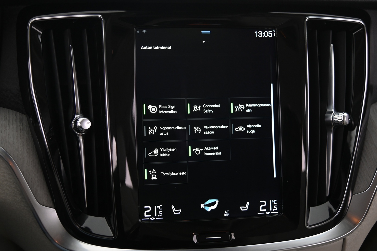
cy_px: 126
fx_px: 419
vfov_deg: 33.3
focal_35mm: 40
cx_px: 188
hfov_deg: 48.5
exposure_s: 1/20
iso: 2000
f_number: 4
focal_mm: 40
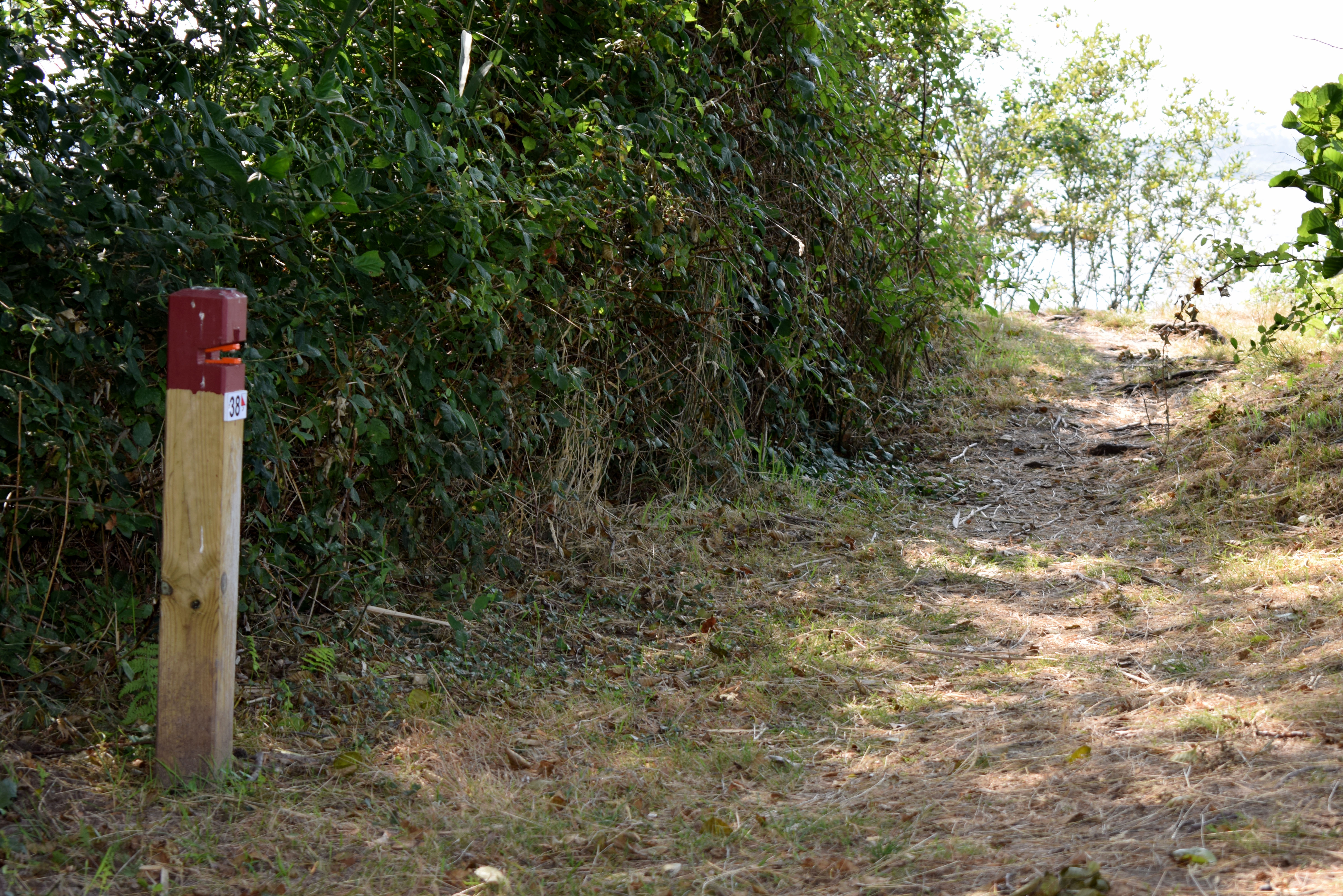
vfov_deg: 16.4
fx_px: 3115
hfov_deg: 24.3
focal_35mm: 84
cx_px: 679
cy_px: 450
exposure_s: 1/125
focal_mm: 55
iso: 180
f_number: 5.6
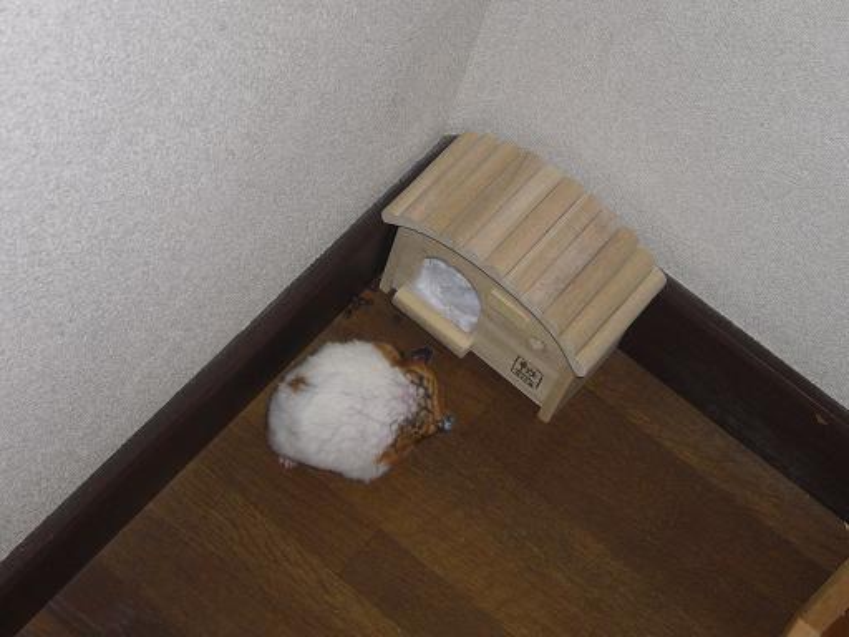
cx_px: 424
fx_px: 1938
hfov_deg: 24.7
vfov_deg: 18.7
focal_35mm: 79
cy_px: 318
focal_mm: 13
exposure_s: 1/60
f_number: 4.3
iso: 100
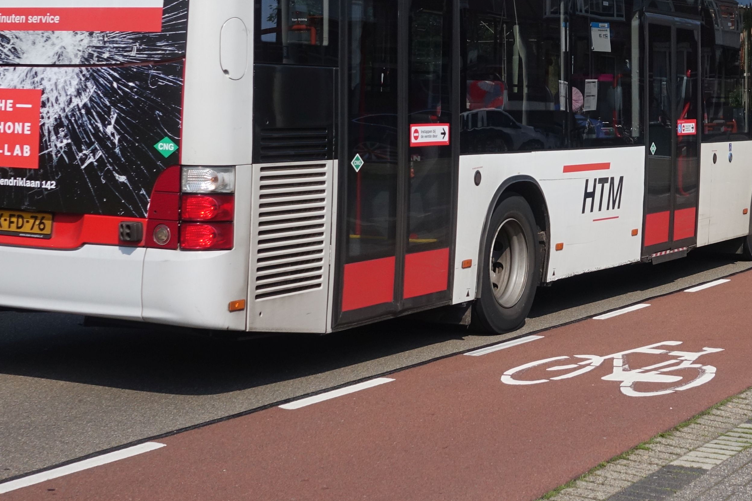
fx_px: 1608
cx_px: 488
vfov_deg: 17.4
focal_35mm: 77
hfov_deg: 26.2
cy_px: 45
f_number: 4
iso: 200
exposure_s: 1/1600
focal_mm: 12.81
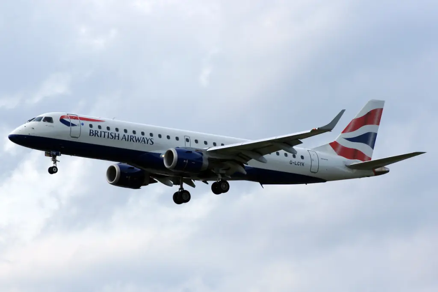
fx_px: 3285
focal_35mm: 270
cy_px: 146
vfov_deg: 5.1
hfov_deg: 7.6
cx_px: 219
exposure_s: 1/320
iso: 100
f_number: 6.3
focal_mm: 180
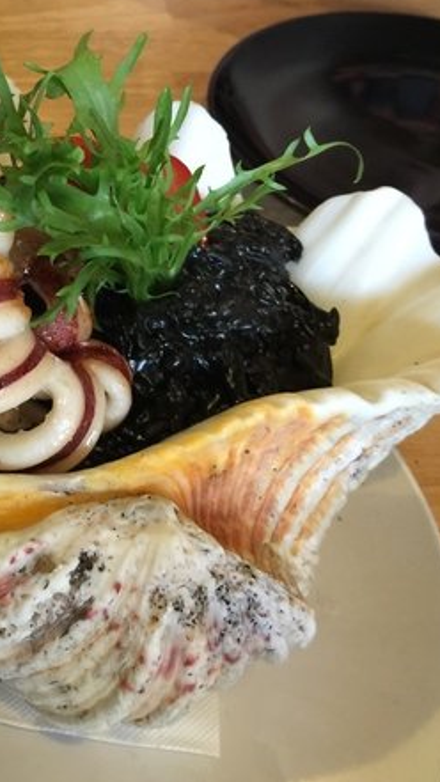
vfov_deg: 47.4
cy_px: 387
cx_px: 16
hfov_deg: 26.4
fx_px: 892
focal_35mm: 43
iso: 100
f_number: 2.2
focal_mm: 4.15
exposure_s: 1/15
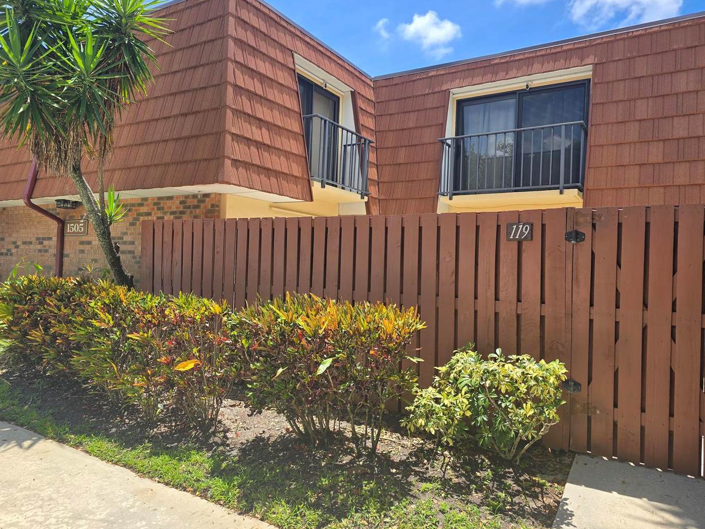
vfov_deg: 56.8
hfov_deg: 71.6
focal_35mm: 24
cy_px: 255
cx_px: 358
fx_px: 489
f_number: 1.7
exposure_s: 1/488
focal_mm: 6.3
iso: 12
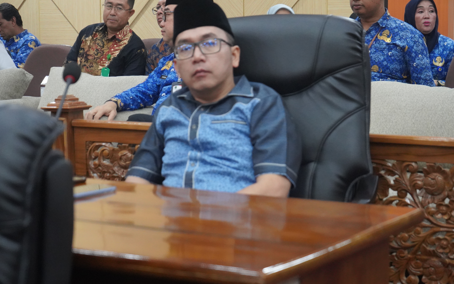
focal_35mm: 78
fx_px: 965
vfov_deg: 16.7
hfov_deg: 26.5
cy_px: 139
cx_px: 225
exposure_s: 1/160
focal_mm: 70
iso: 12800
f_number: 5.6
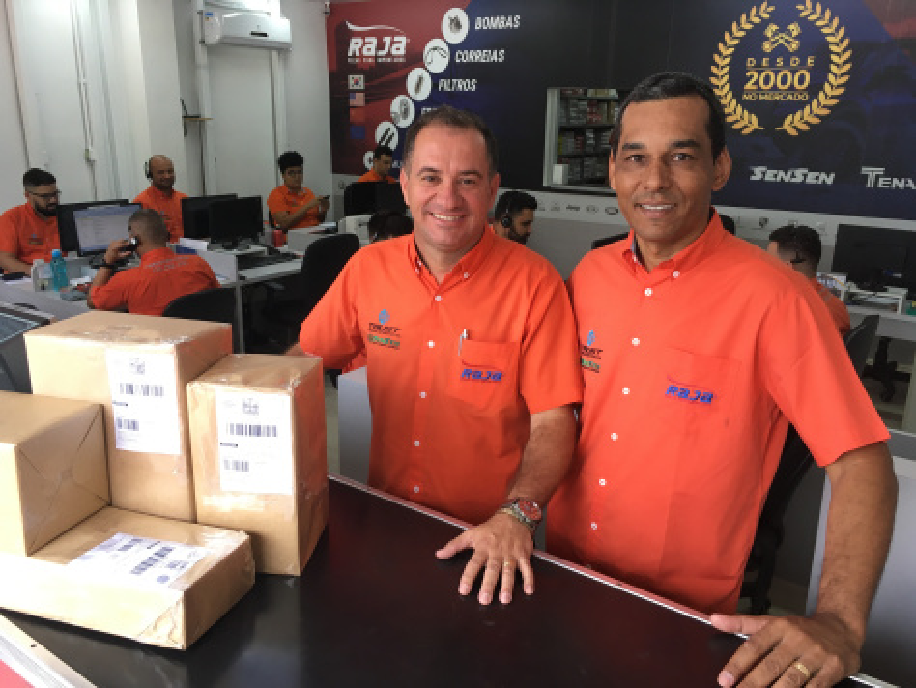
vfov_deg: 48.3
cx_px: 458
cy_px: 344
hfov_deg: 61.6
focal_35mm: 29
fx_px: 768
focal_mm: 4.15
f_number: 2.2
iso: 25
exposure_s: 1/30
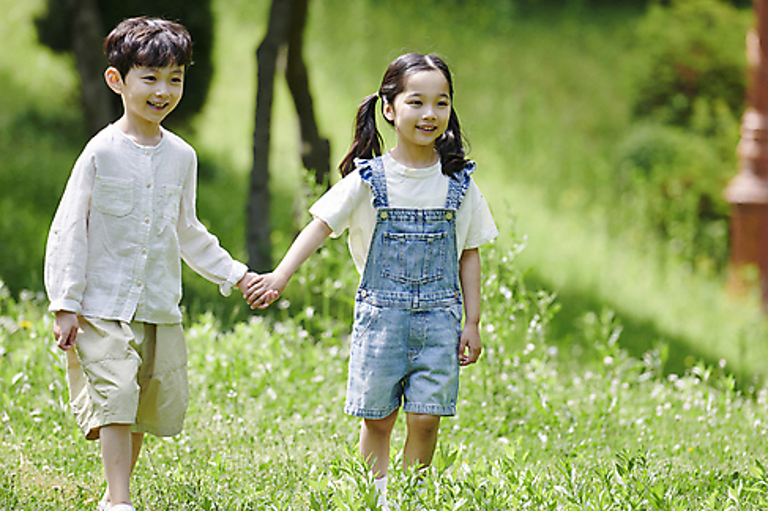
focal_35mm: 289
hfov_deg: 7.1
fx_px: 6161
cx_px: 419
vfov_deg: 4.7
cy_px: 229
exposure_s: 1/1250
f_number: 3.2
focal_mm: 195
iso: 320
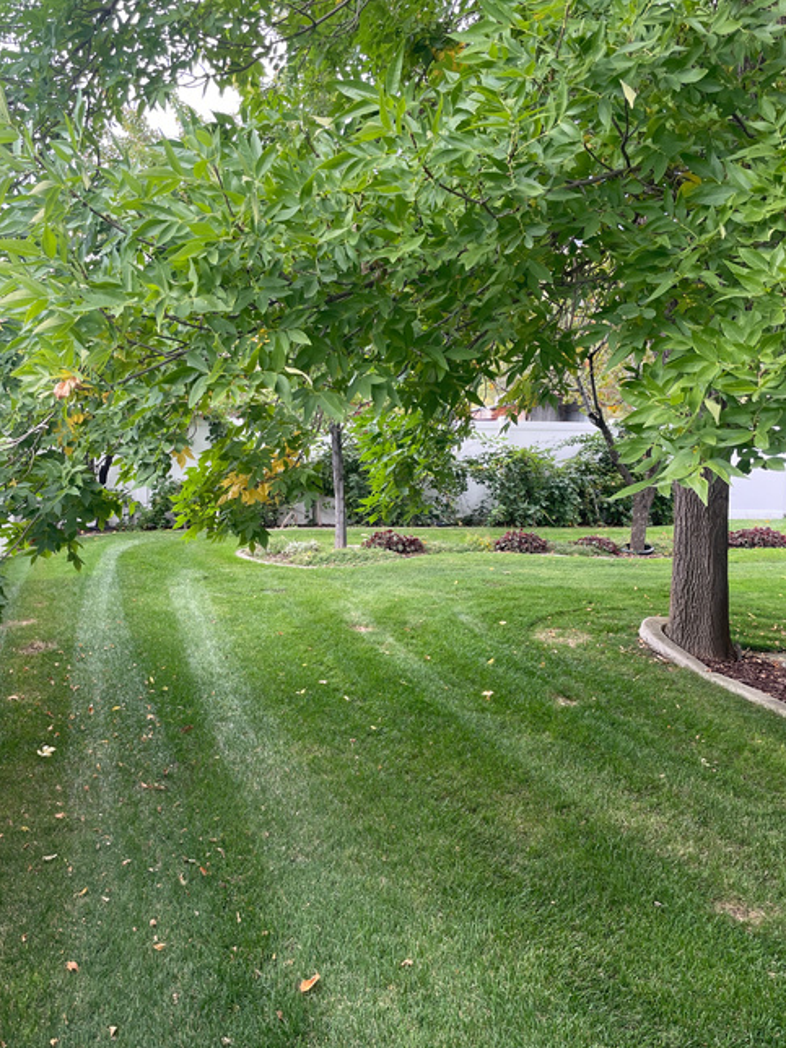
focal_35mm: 31
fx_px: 939
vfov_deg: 58.3
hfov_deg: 45.3
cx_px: 324
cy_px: 547
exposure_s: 1/184
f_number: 1.6
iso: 32
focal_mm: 4.2
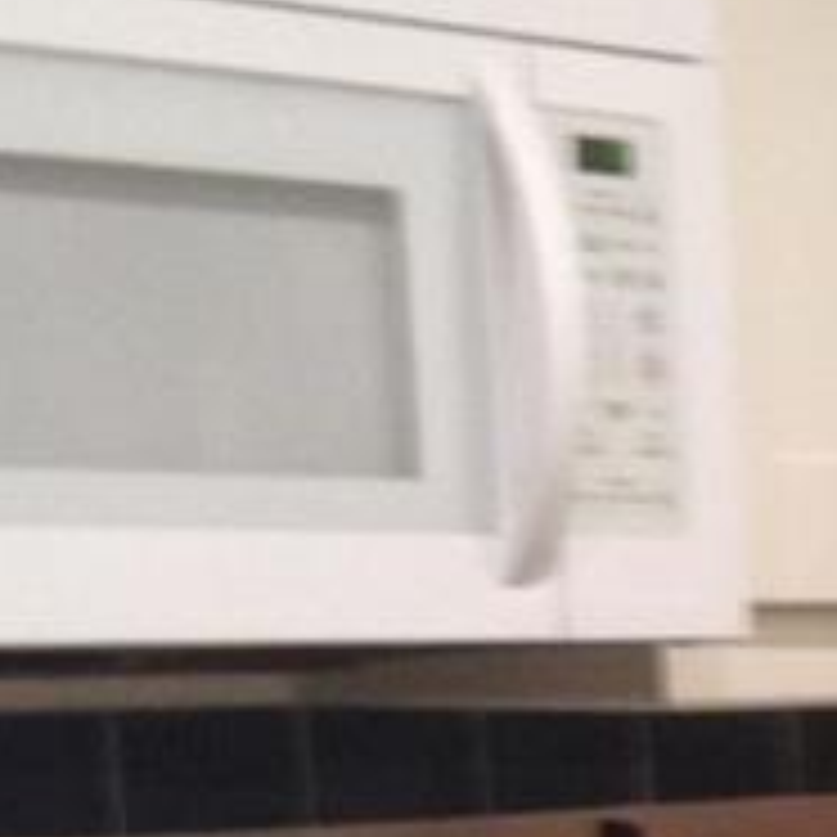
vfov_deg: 8.8
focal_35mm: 188
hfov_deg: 8.6
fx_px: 5143
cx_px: 1863
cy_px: 1692
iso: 125
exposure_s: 1/20
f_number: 2.4
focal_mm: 4.13
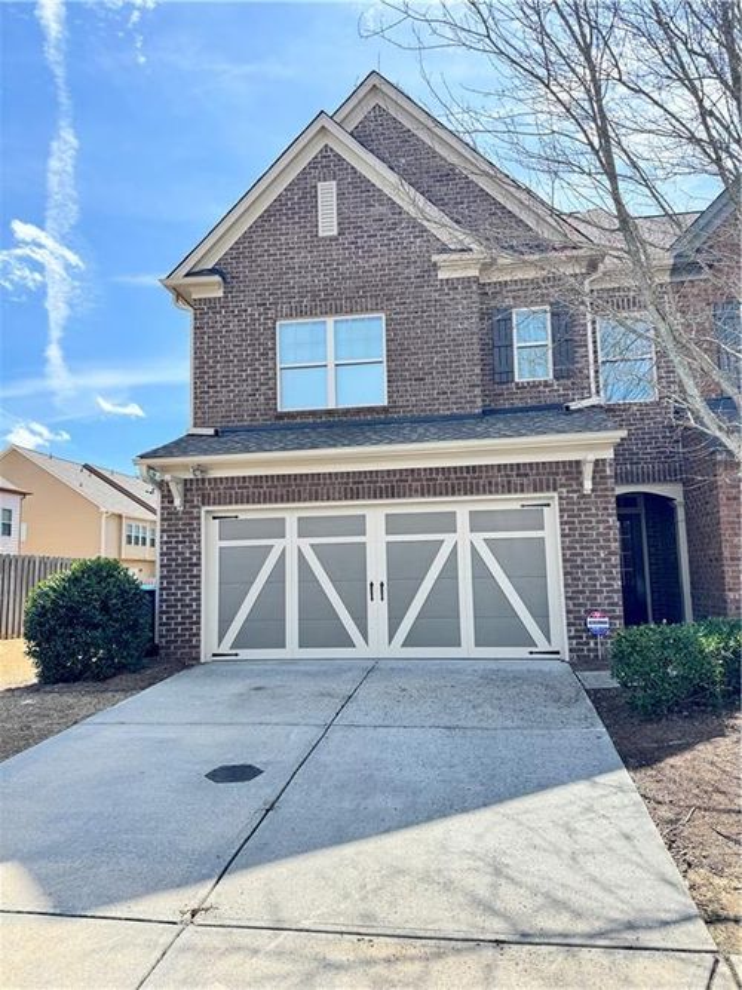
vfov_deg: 71.6
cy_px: 495
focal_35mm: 24
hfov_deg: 56.8
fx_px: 686
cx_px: 371
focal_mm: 6.76
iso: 80
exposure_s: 1/1366
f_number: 1.78
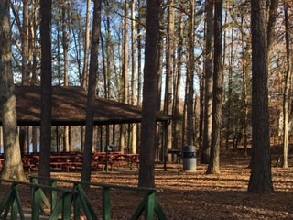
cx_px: 14
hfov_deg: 31.2
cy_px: 185
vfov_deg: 24.7
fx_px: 491
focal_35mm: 58
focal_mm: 4.15
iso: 25
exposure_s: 1/291
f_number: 2.2
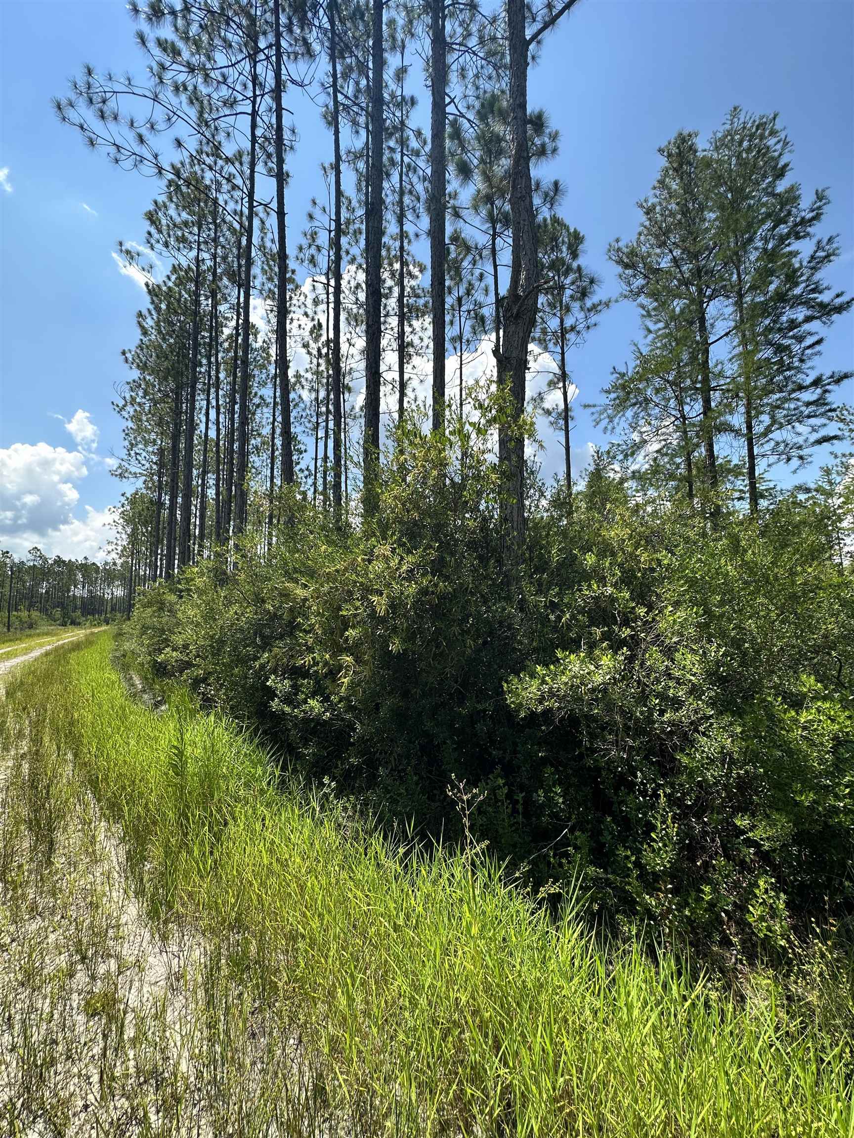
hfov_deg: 85.7
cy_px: 569
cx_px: 427
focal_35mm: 14
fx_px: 461
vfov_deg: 102.1
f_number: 2.2
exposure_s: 1/882
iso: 50
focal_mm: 2.22
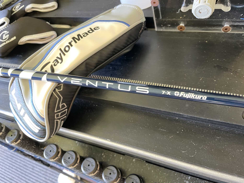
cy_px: 92
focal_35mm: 26
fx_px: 183
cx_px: 122
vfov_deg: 53.1
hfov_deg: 67.3
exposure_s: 1/50
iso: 500
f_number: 1.6
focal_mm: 4.2
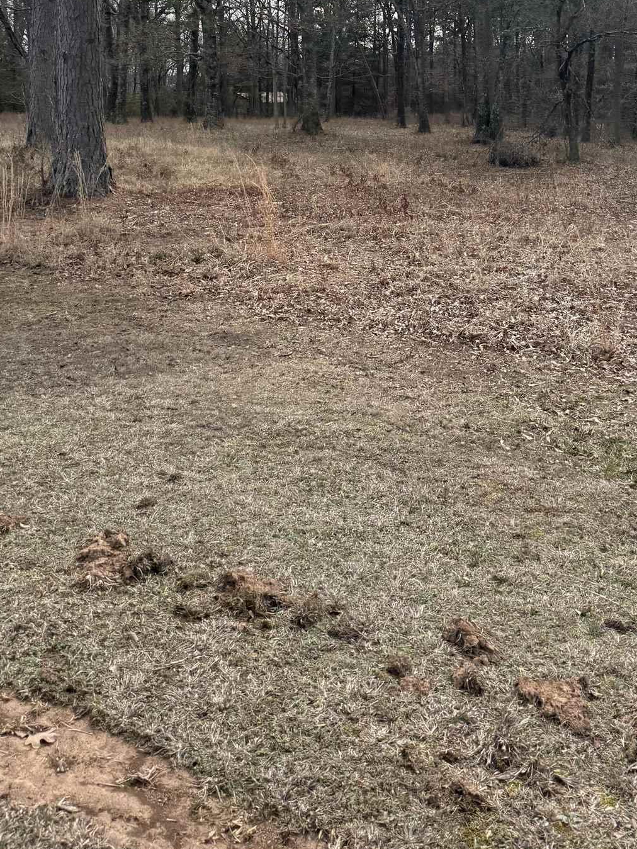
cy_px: 173
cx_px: 378
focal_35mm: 41
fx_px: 1006
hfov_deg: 35.0
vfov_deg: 43.7
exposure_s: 1/2525
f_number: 1.78
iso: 100
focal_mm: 6.76
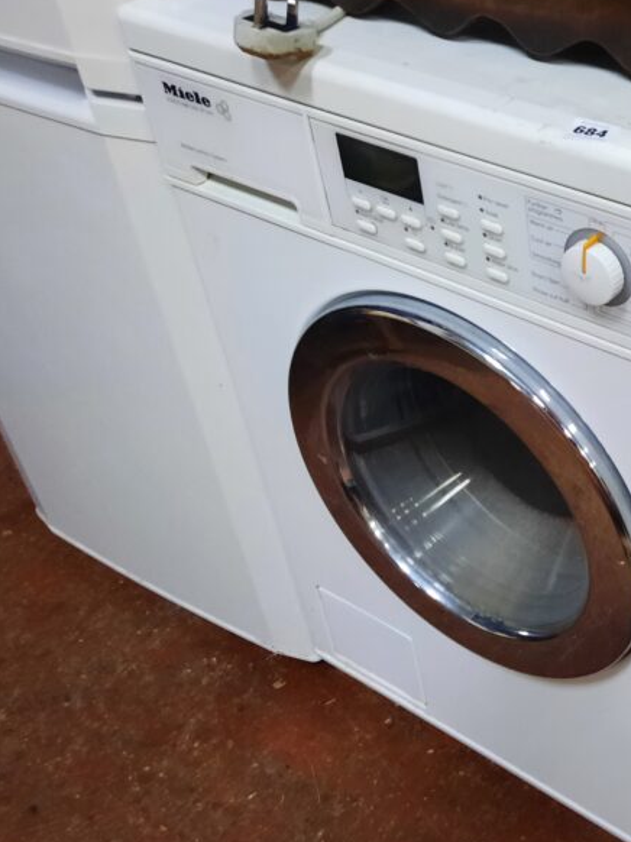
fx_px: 1070
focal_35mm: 44
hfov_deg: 30.3
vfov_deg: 43.0
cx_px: 644
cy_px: 418
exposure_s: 1/25
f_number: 2
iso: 400
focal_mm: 4.6
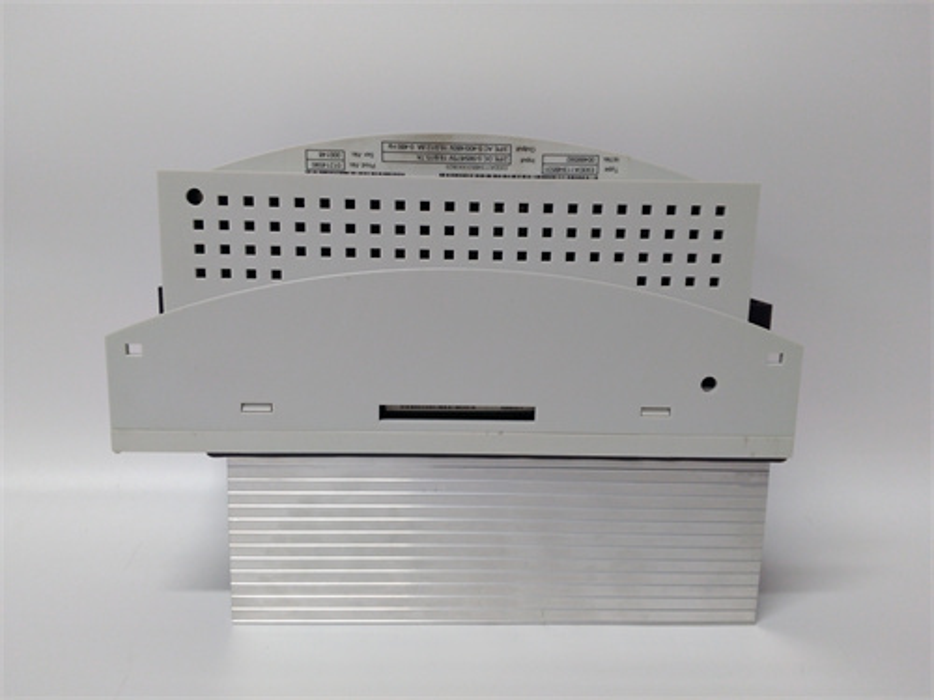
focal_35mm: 27
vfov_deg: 51.4
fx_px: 729
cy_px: 350
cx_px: 467
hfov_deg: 65.3
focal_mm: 3.79
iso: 167
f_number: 2
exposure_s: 1/33
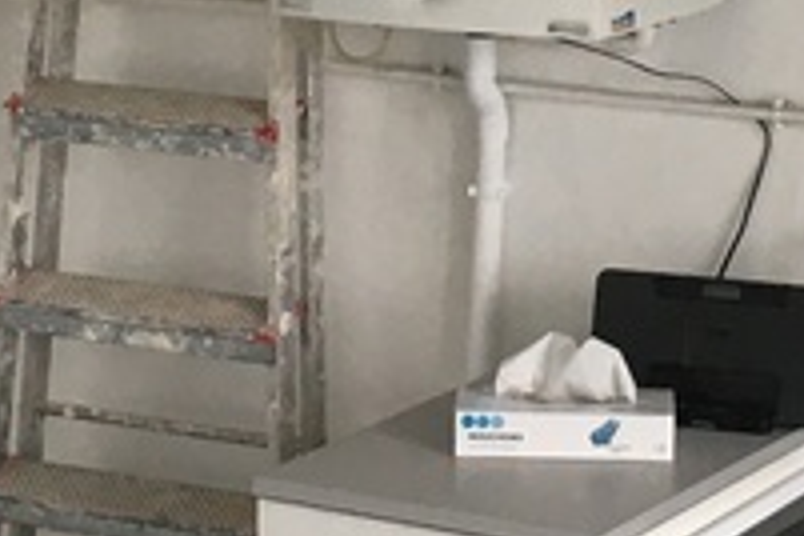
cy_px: -32
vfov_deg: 8.8
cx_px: 484
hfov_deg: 13.3
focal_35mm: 154
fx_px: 3439
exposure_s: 1/33
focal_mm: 4.15
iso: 40
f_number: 2.2
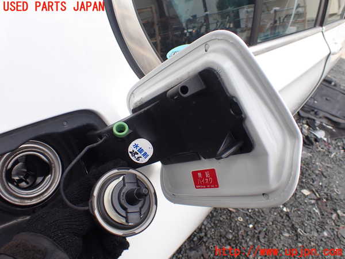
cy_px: 130
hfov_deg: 60.0
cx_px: 172
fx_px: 299
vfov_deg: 46.8
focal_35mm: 30
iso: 100
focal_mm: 5.4
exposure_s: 1/160
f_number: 3.2
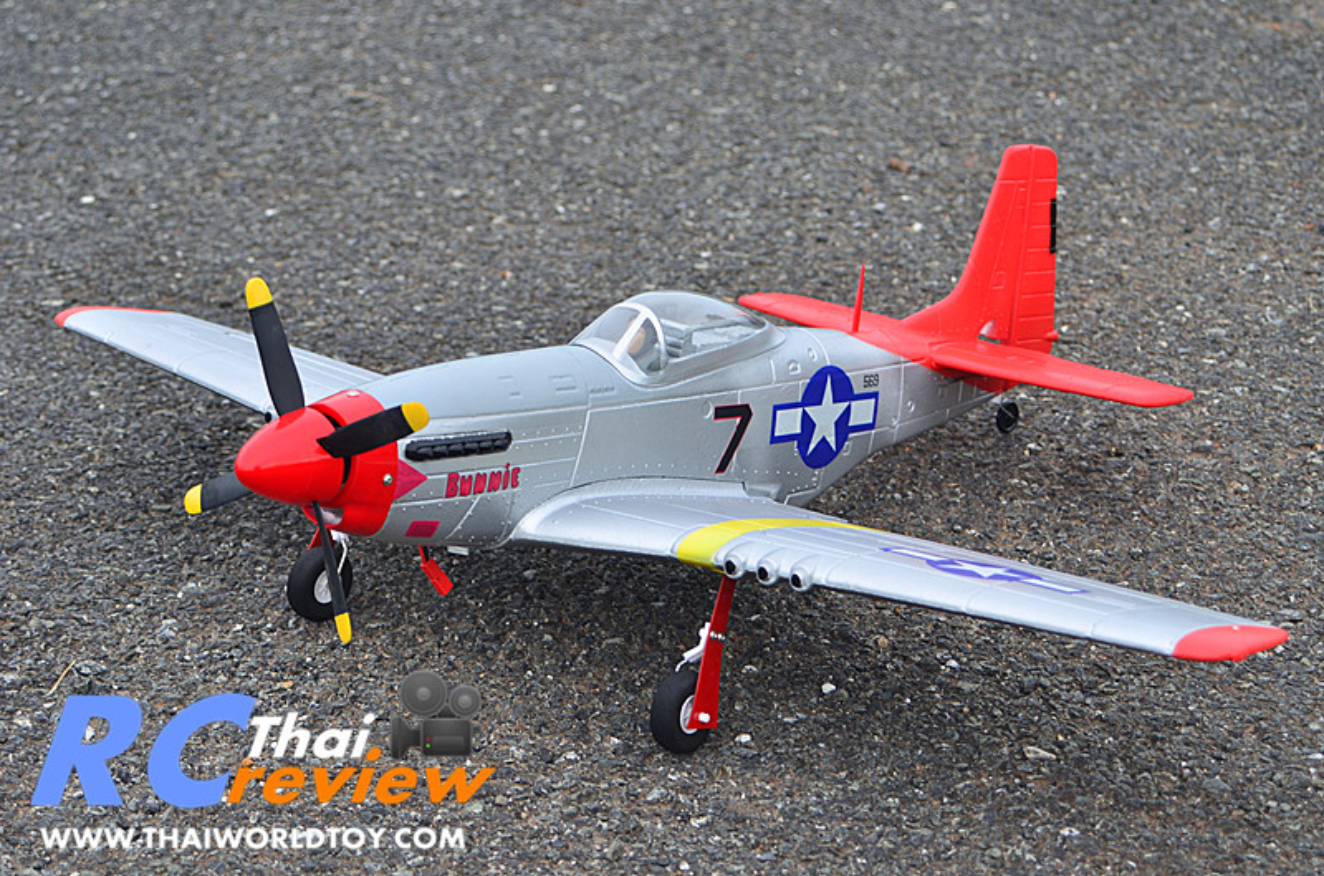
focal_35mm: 90
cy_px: 438
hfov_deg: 22.7
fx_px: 3301
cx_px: 662
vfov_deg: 15.1
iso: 100
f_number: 5.6
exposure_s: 1/125
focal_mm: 60
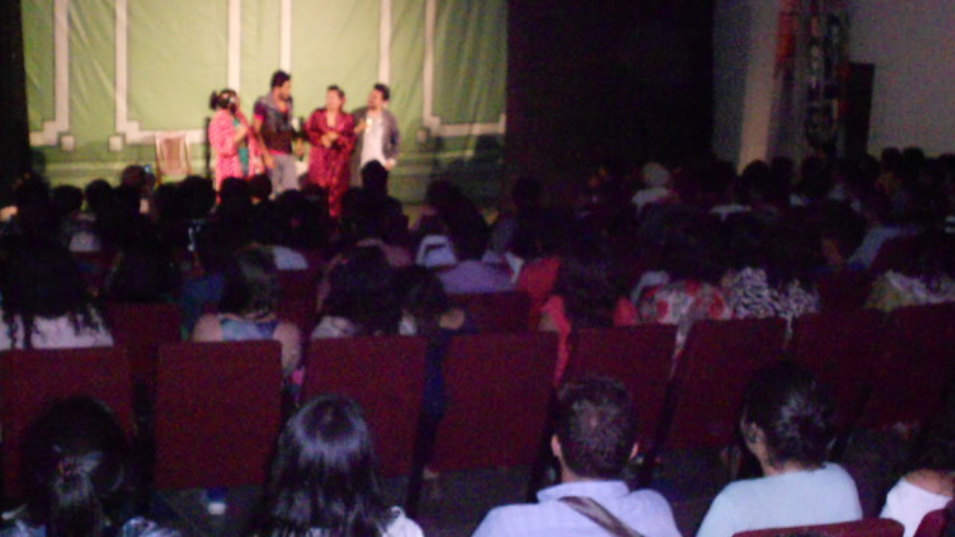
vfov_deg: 22.2
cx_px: 481
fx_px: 1367
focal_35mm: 54
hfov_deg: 38.5
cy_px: 303
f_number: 4.5
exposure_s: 1/60
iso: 1600
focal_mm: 8.8
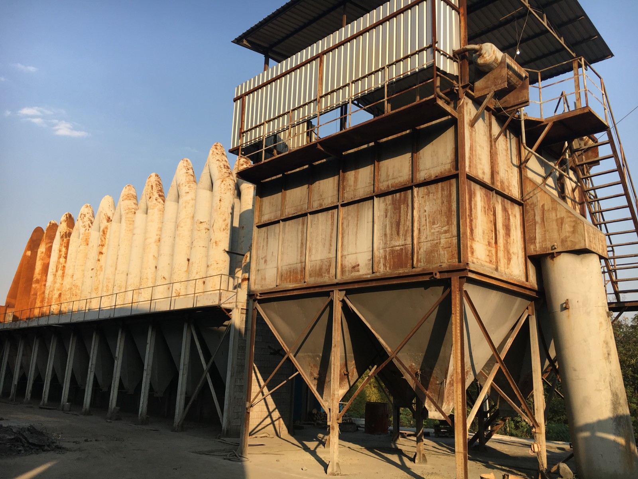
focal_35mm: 29
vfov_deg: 48.2
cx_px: 319
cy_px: 240
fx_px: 534
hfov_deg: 61.7
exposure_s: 1/725
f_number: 2.2
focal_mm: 4.15
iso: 25
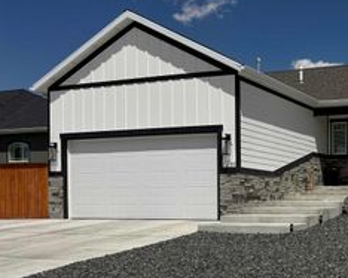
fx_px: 515
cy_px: 210
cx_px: 357
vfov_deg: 29.7
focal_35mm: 50
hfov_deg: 33.7
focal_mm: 6.76
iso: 80
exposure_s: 1/12346
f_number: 1.78
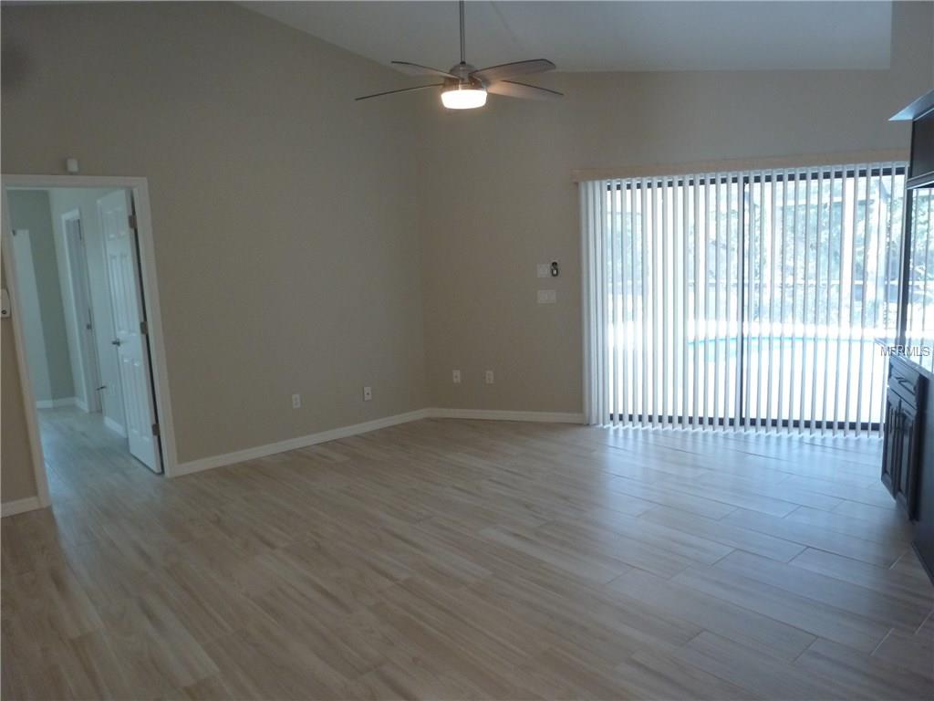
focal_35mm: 24
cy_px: 350
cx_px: 467
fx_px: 648
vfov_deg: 56.8
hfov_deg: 71.6
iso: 250
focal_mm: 4.3
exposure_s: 1/60
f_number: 3.3
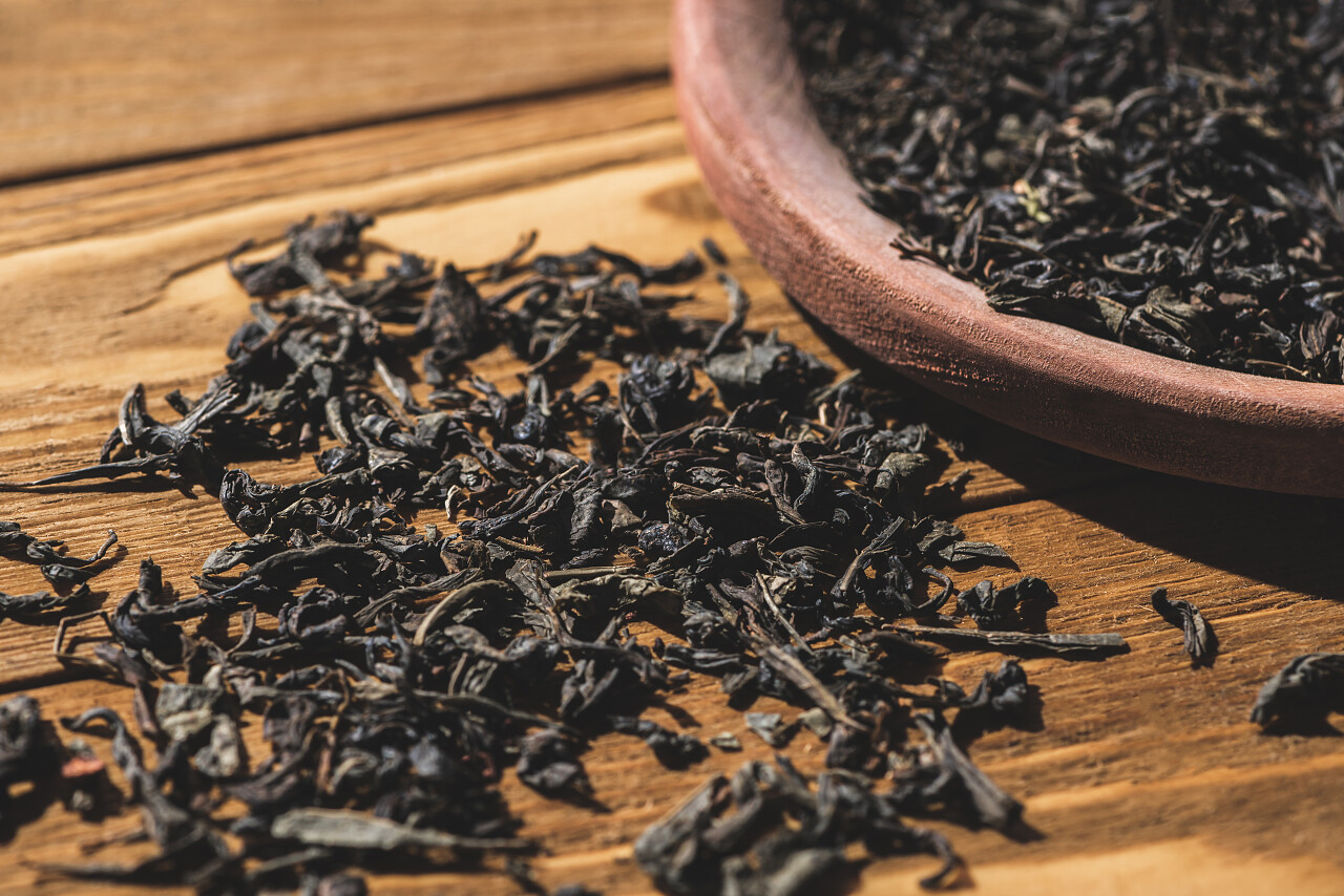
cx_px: 672
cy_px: 448
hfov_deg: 19.5
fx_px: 3921
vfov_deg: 13.0
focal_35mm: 105
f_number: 9
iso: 80
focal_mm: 105
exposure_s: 1/160
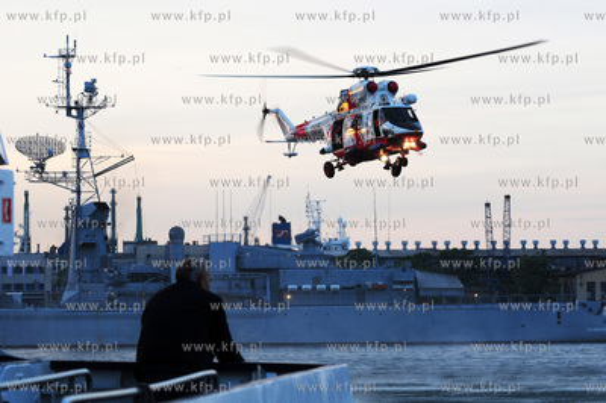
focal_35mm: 138
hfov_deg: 14.9
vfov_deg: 9.9
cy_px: 202
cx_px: 303
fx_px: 2321
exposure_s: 1/200
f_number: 7.1
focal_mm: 92
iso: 320
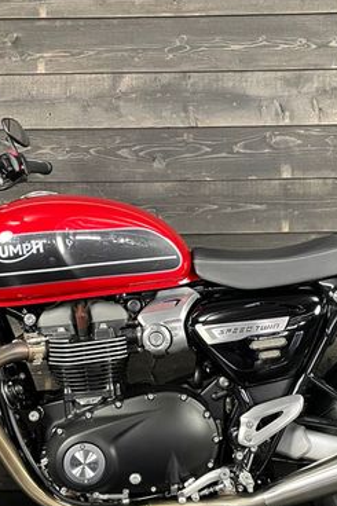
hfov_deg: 28.6
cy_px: 329
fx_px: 661
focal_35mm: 47
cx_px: 154
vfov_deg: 41.5
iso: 400
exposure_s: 1/50
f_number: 1.6
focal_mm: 4.2
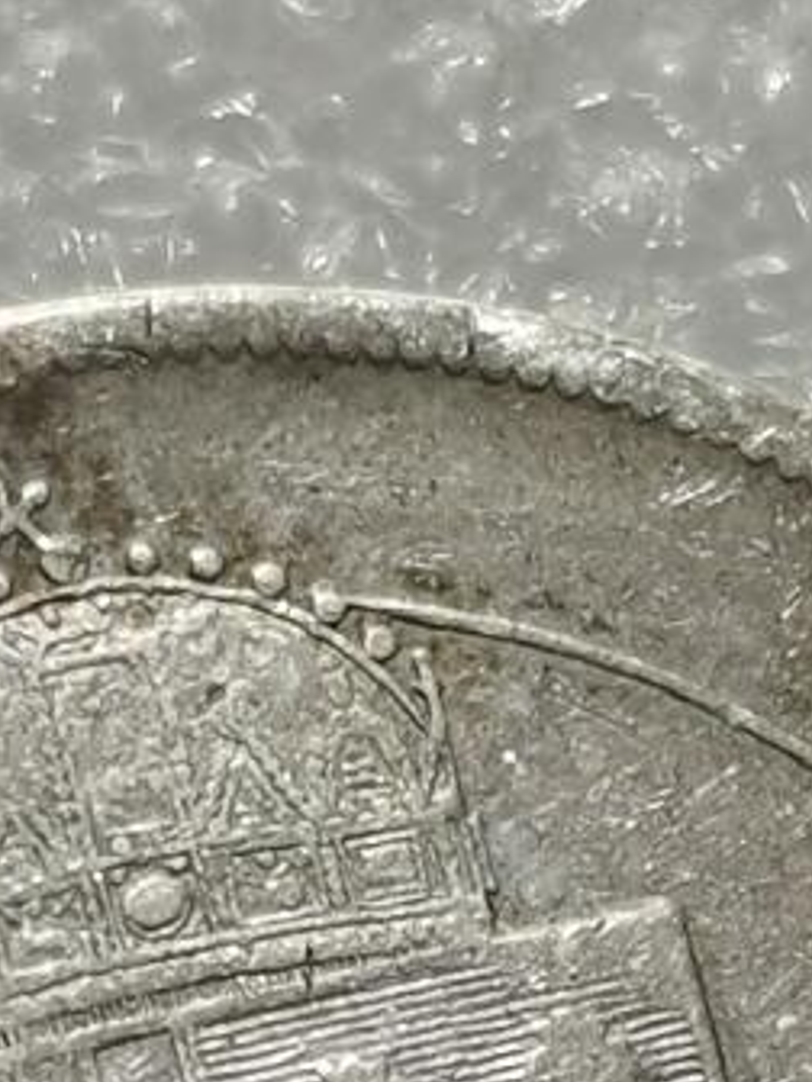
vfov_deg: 6.0
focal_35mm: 327
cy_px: 1085
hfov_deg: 4.5
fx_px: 10227
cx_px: 184
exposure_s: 1/90
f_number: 1.8
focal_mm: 5.58
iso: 50
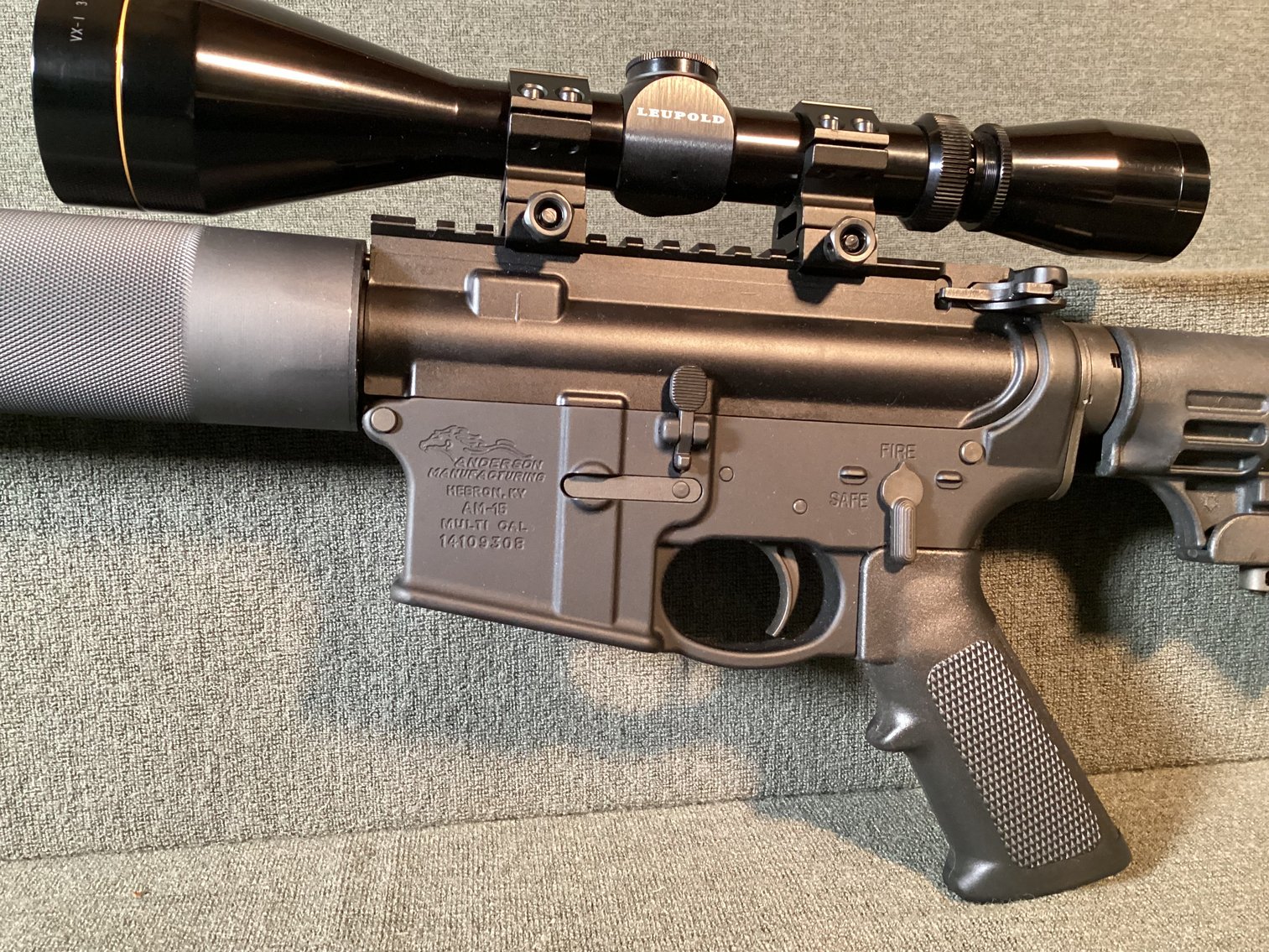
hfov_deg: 58.3
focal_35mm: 31
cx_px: 634
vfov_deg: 45.4
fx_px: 1137
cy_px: 476
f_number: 2.4
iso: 500
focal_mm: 3.3
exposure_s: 1/25
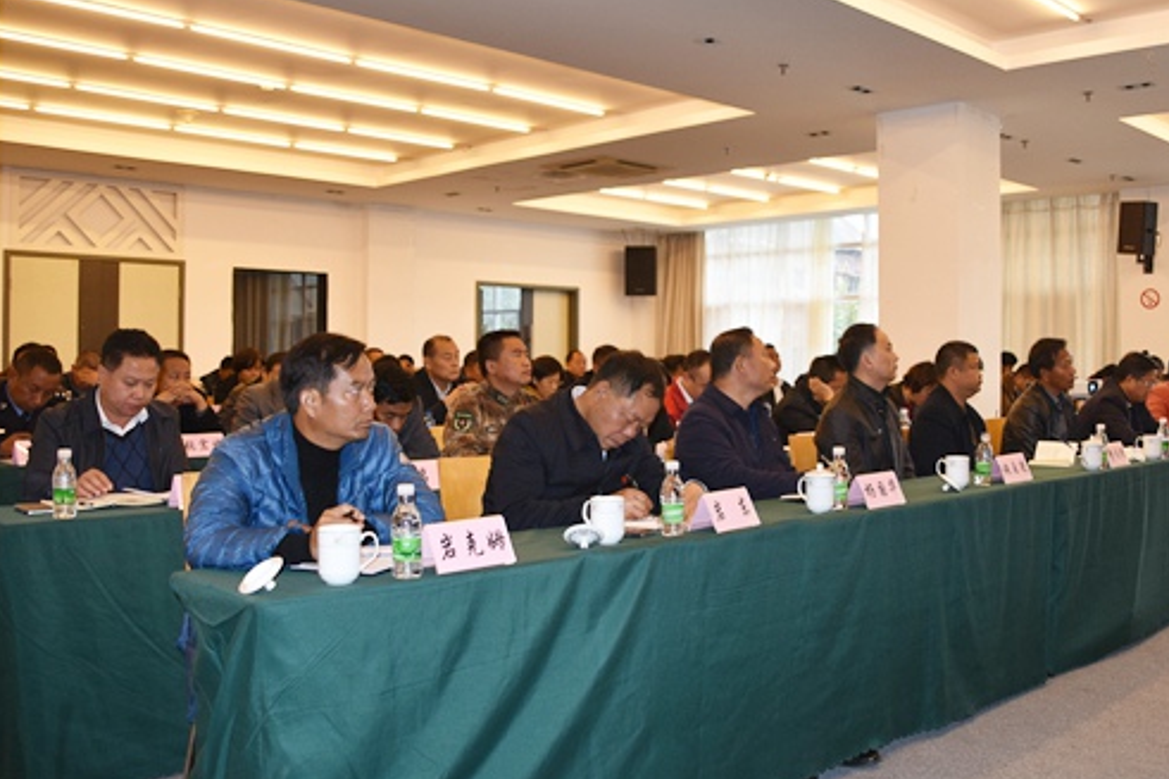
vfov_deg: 39.9
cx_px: 693
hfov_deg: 56.9
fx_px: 1071
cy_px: 353
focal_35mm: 33
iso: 360
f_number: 3.5
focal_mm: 18
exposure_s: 1/125
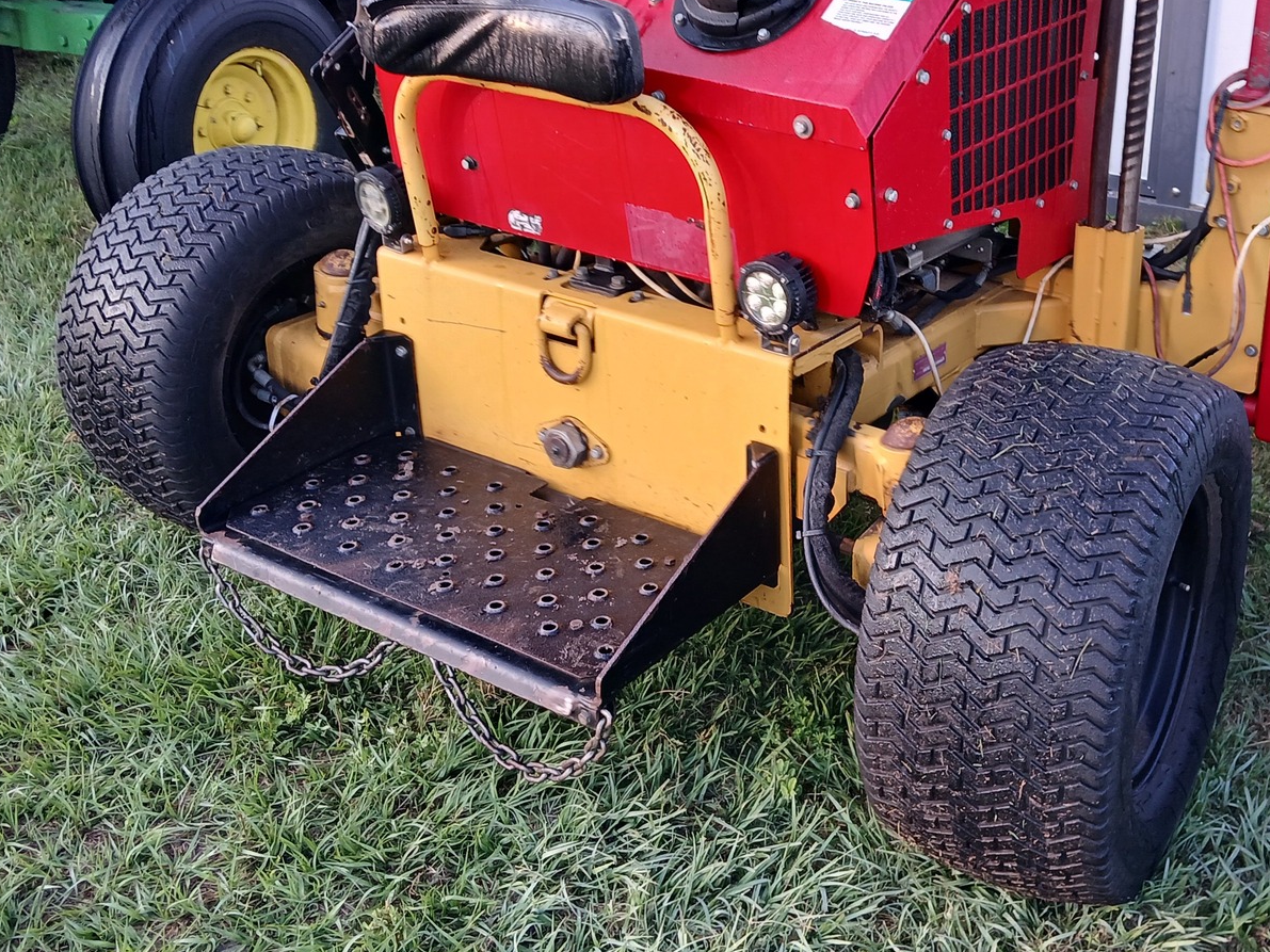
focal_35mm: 44
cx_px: 788
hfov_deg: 42.6
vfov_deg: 32.7
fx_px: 1614
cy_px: 368
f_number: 1.8
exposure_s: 1/60
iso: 25
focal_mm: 3.98
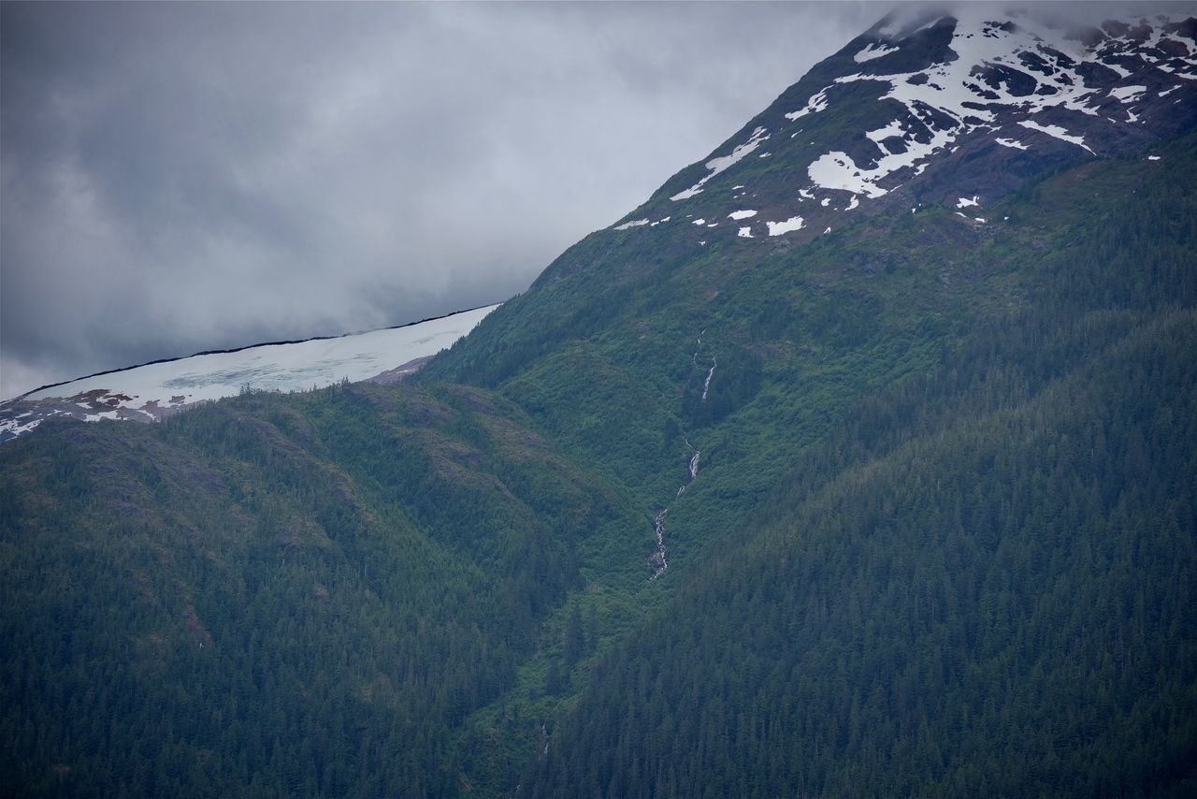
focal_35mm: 140
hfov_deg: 14.7
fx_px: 4656
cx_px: 598
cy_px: 400
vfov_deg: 9.8
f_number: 6.3
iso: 100
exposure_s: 1/320
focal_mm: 140
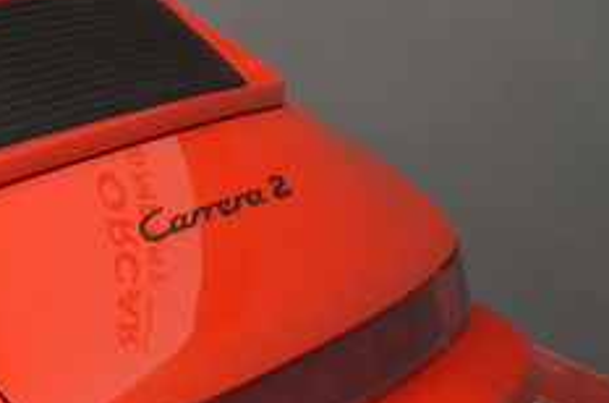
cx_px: -366
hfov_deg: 17.9
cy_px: 202
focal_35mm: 99
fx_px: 1670
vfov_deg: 13.7
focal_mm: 20
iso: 3200
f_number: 3.5
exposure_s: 1/30
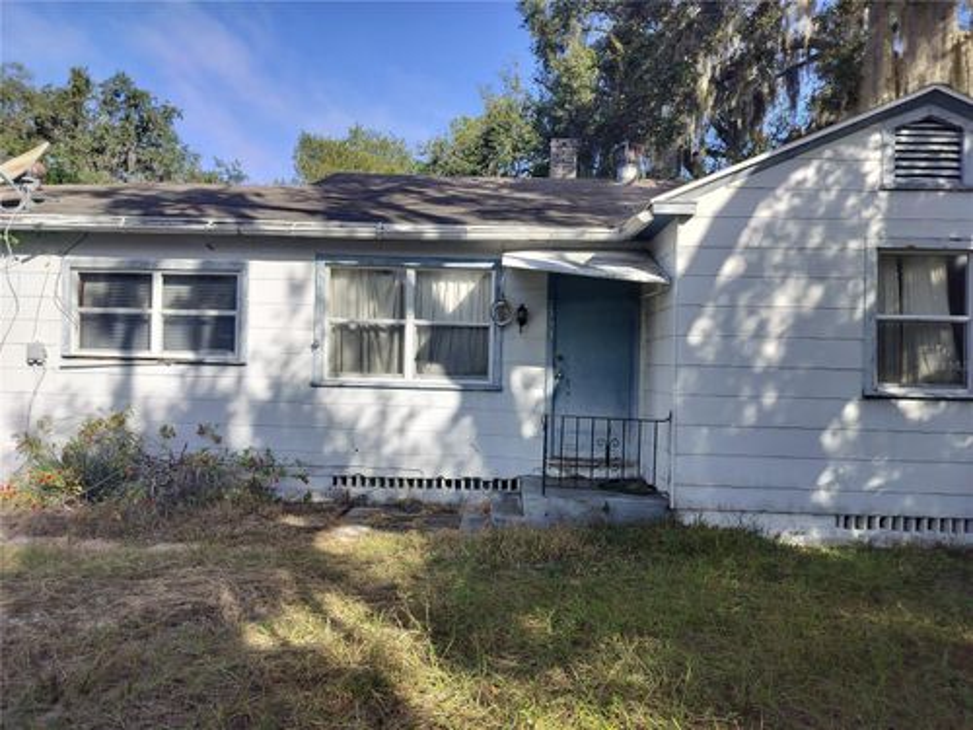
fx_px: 675
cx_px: 486
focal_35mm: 24
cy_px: 365
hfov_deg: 71.6
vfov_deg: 56.8
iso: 50
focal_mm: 5.24
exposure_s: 1/1021
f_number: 1.7
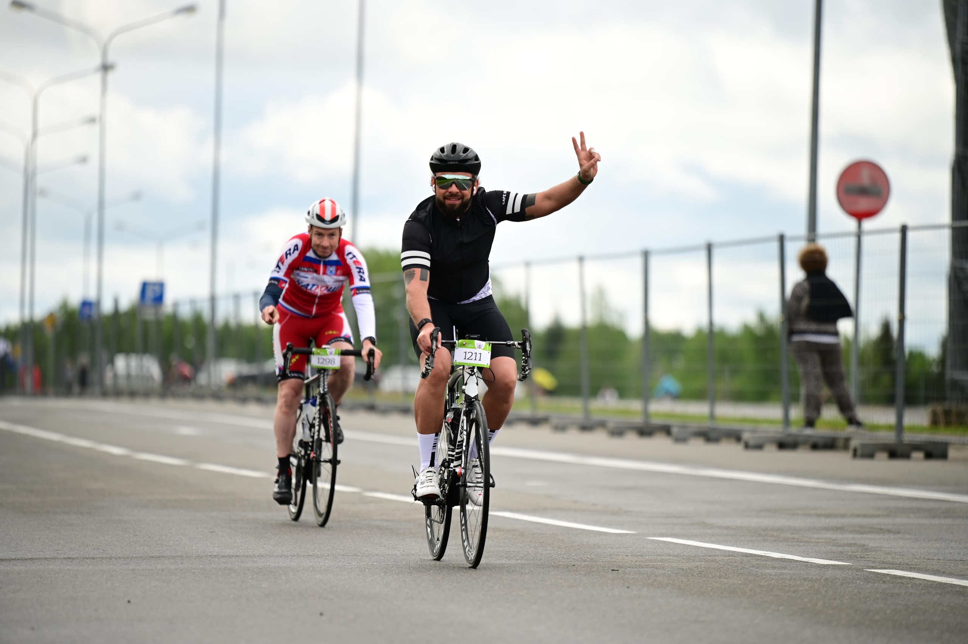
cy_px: 322
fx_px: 5375
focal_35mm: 200
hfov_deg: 10.3
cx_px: 484
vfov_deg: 6.9
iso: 200
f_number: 2.8
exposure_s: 1/1600
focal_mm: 200
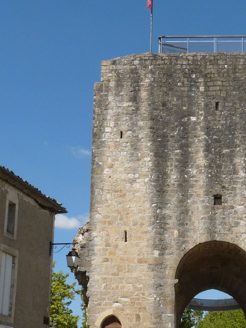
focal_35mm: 78
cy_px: 189
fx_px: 739
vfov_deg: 25.0
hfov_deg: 18.8
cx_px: 176
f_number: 6.3
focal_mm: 5.4
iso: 100
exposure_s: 1/400
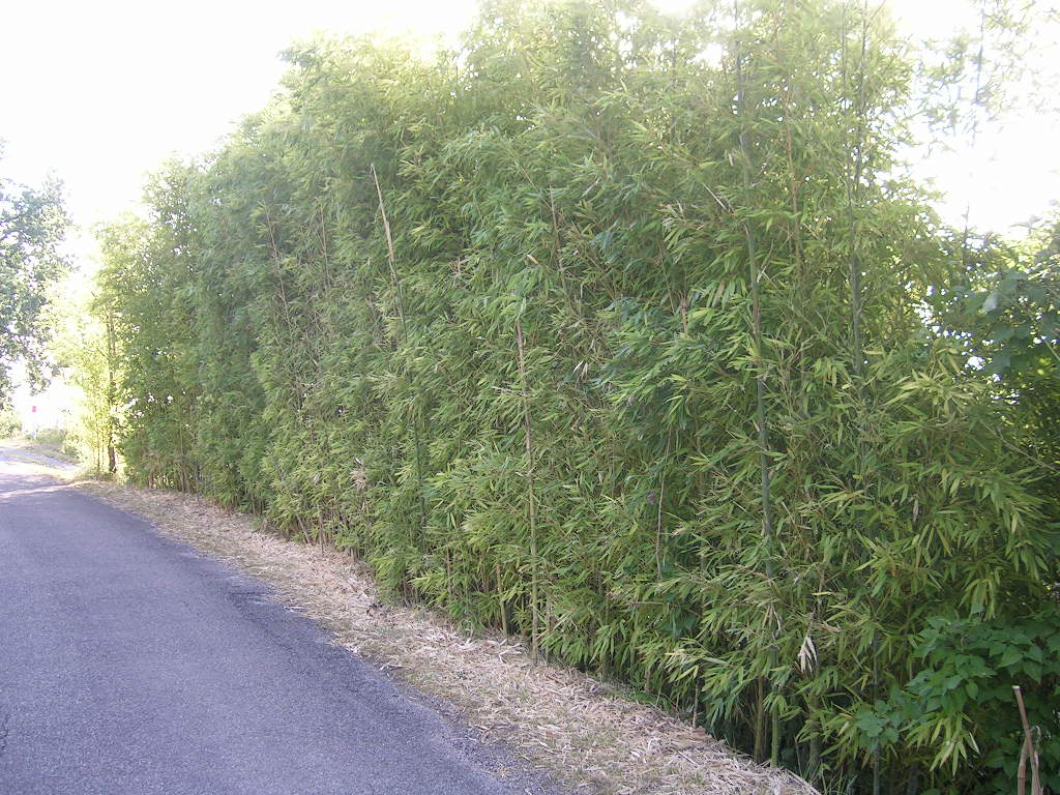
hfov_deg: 52.6
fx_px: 1072
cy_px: 398
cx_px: 530
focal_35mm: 35
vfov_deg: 40.7
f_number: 2.8
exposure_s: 1/60.4
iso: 50
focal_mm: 5.4
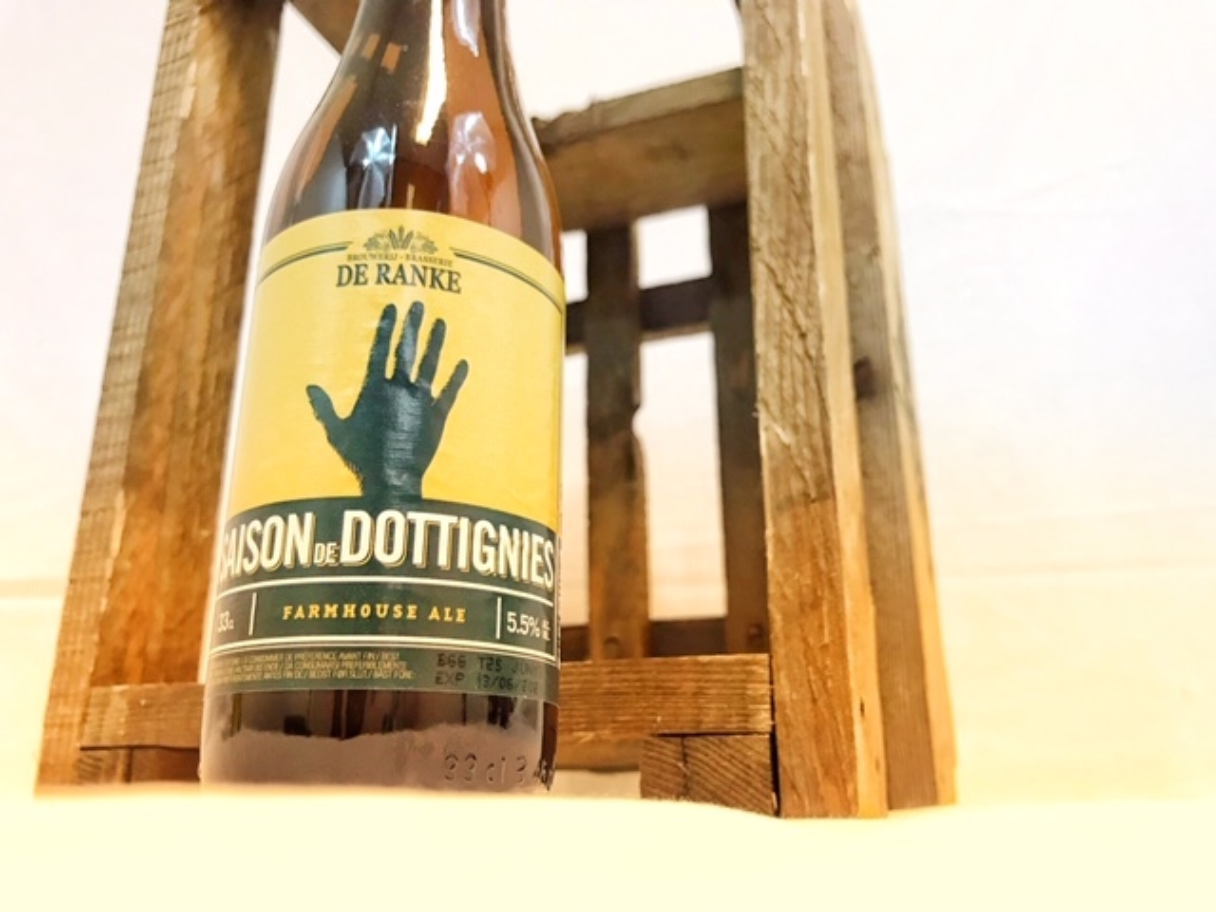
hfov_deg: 63.4
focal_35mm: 28
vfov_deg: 49.7
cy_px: 456
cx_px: 608
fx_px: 984
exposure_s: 1/25
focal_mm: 3.99
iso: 40
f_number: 1.8
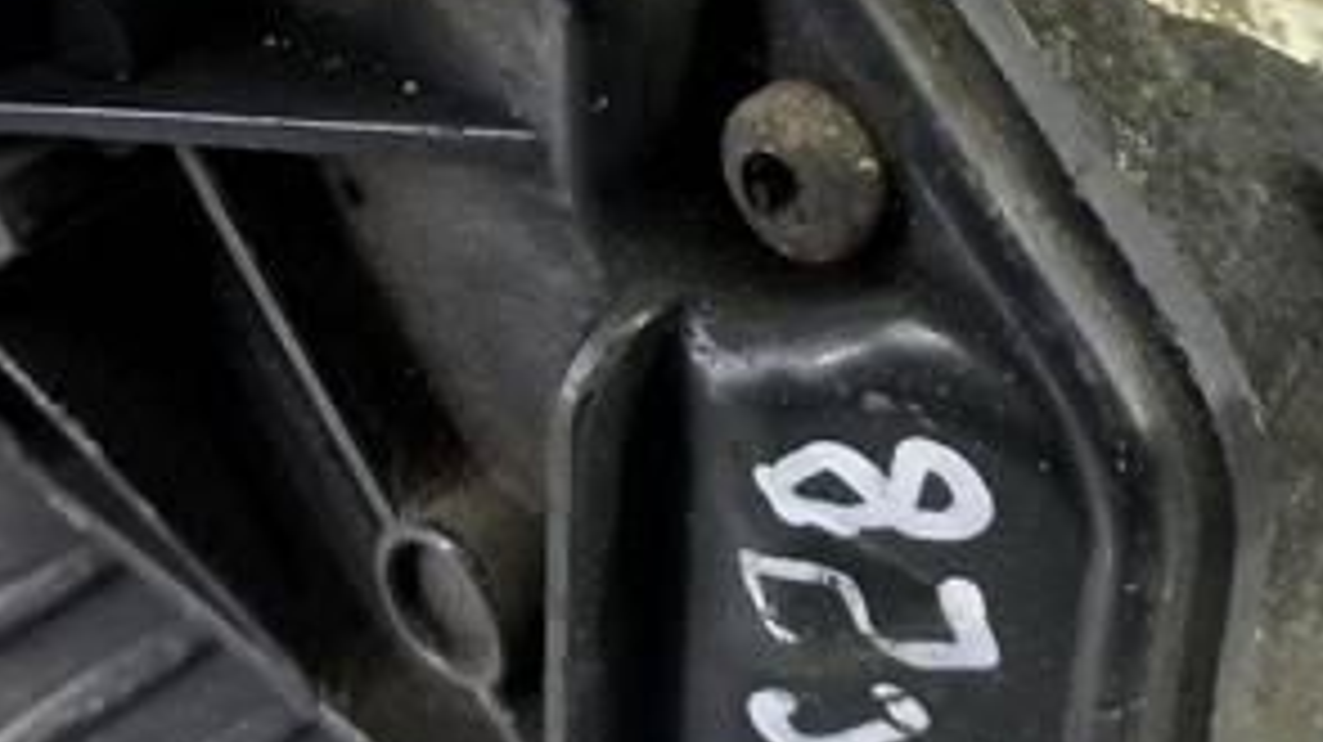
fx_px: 3331
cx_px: 500
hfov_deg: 22.4
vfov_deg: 12.4
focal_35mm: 95
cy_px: -207
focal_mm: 4.6
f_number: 1.8
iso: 125
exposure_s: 1/50
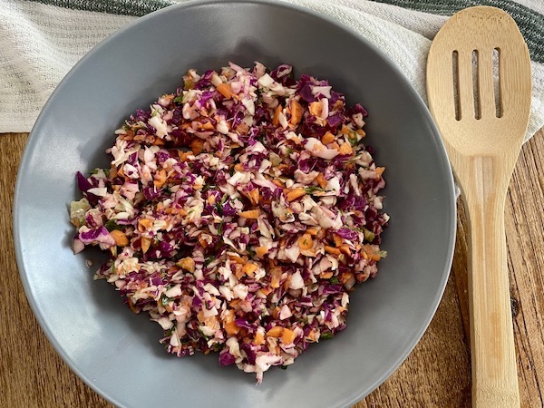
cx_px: 272
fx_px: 409
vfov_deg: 53.1
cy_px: 204
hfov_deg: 67.3
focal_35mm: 26
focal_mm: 4.25
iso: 160
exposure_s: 1/50
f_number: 1.8
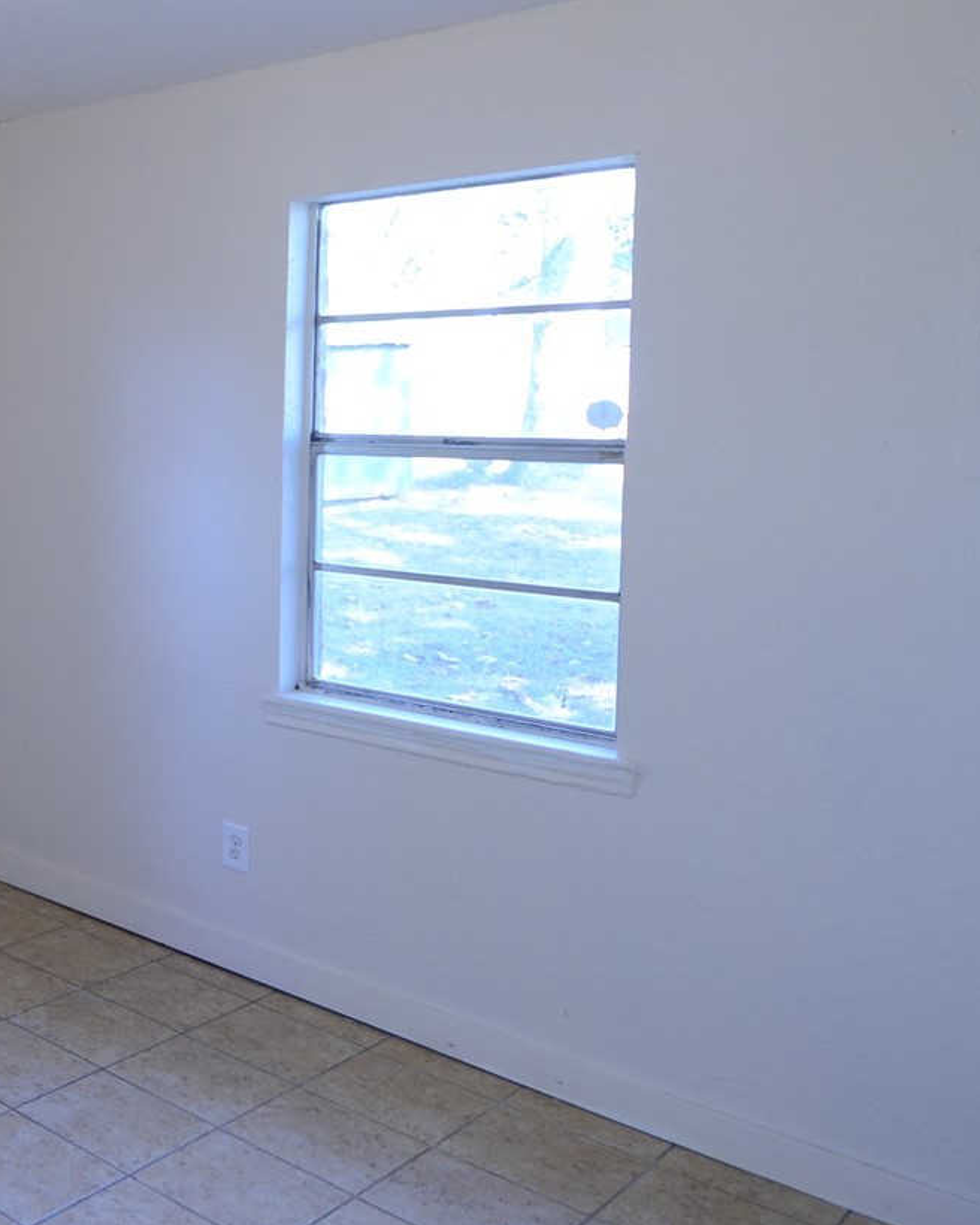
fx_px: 1269
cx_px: -271
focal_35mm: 35
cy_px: 435
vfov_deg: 50.8
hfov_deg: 32.5
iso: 450
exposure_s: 1/60
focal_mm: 10
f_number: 4
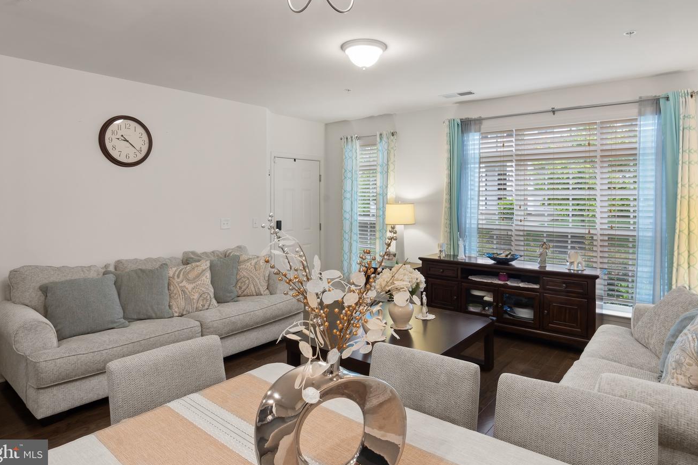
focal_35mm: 20
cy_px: 209
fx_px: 388
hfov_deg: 84.0
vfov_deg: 61.8
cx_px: 352
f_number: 11
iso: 250
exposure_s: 1.5
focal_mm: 12
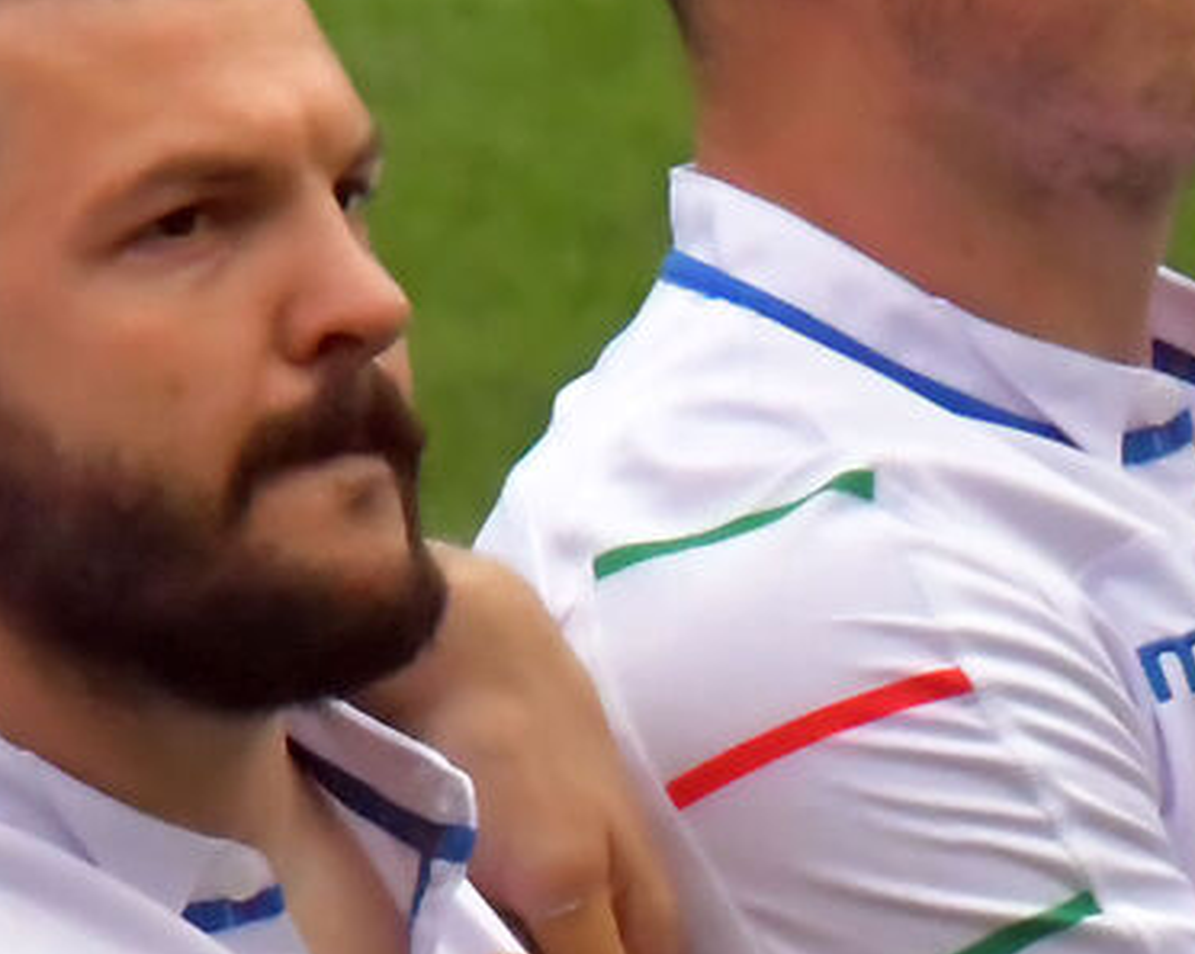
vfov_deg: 0.3
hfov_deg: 0.4
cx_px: 1320
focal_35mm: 5453
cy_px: 1577
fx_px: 192707
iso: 6400
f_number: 16
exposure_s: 1/1000
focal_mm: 600
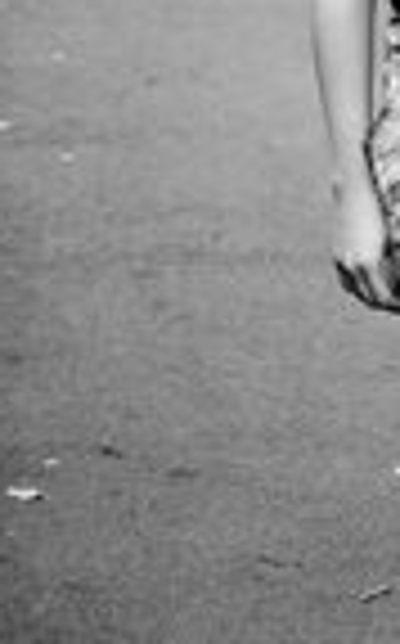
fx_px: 3621
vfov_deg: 10.1
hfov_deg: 6.3
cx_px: 557
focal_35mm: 207
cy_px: 180
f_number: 5.6
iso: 200
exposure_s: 1/80
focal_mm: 50
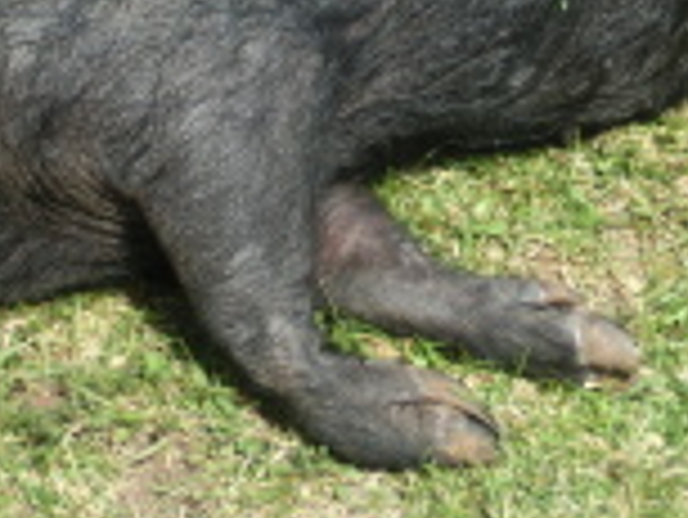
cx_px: 324
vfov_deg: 7.9
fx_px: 3700
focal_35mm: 186
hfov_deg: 10.6
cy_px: -83
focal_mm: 10.11
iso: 80
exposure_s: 1/400
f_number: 4.5
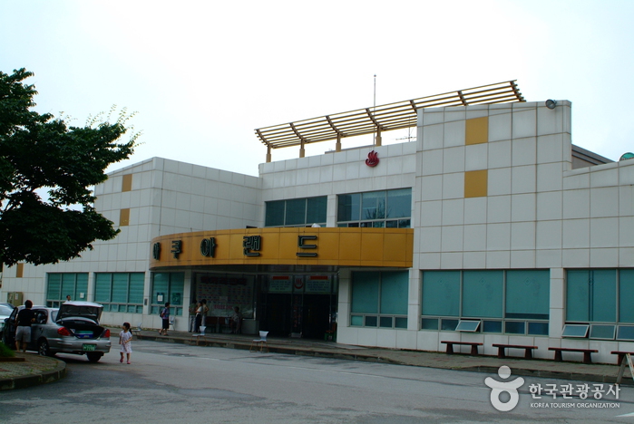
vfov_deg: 32.0
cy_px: 212
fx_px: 741
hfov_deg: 46.3
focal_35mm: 42
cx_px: 317
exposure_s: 1/350
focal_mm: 28
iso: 400
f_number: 9.5
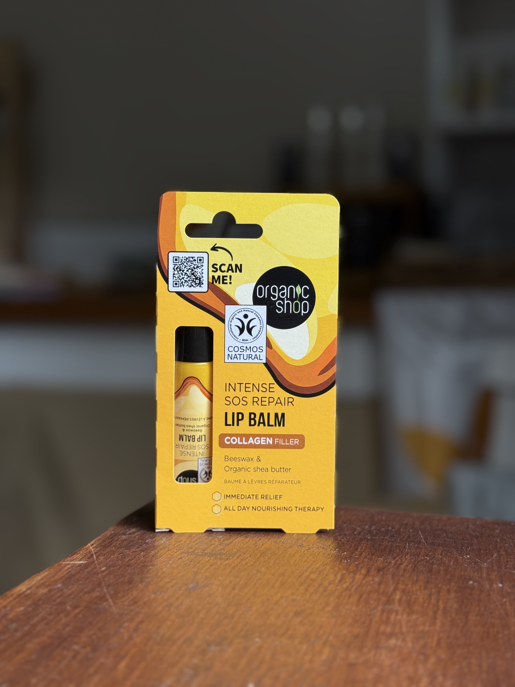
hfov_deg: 30.3
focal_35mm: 48
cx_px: 258
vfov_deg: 39.7
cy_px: 344
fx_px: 952
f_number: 1.78
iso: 80
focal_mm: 6.76
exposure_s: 1/121
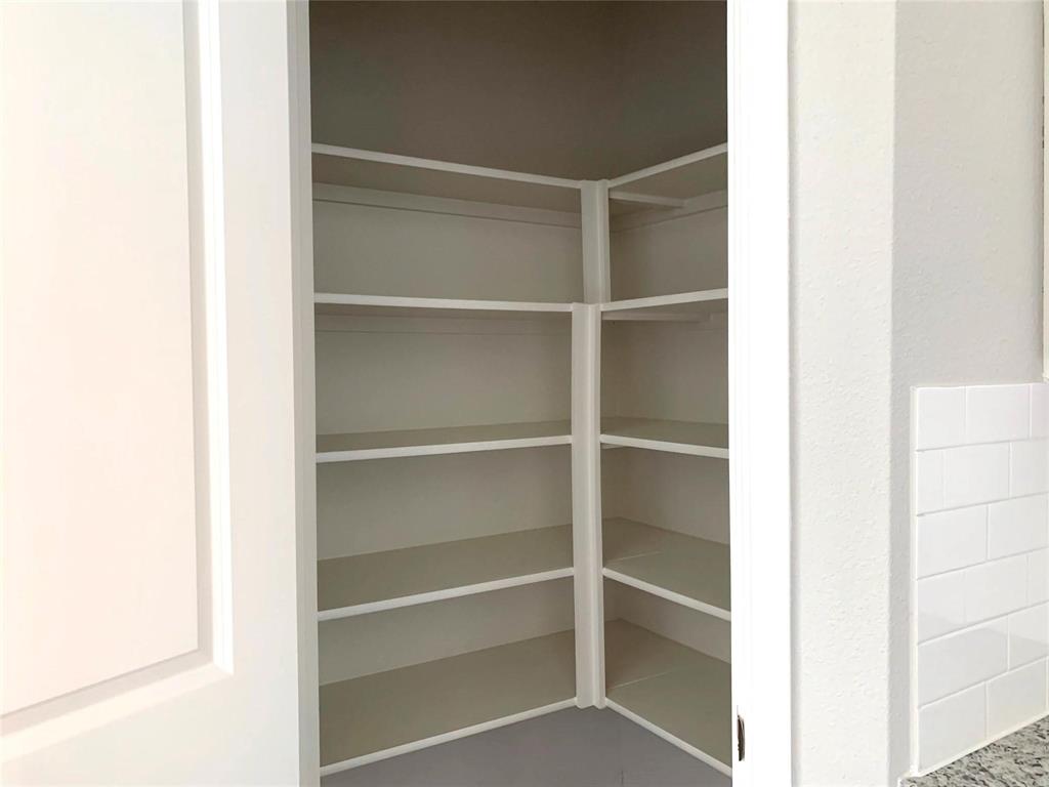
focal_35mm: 26
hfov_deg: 67.3
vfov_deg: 53.1
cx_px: 524
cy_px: 394
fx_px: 788
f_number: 1.8
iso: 200
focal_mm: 4.25
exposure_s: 1/60
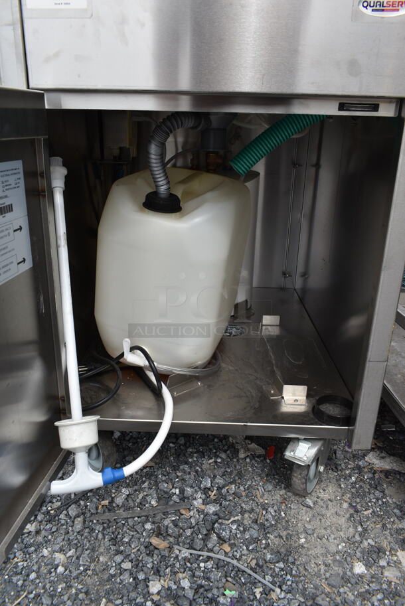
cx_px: 202
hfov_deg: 48.0
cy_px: 303
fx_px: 455
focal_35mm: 27
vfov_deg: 67.3
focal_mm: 18
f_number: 8
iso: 100
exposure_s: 1/250
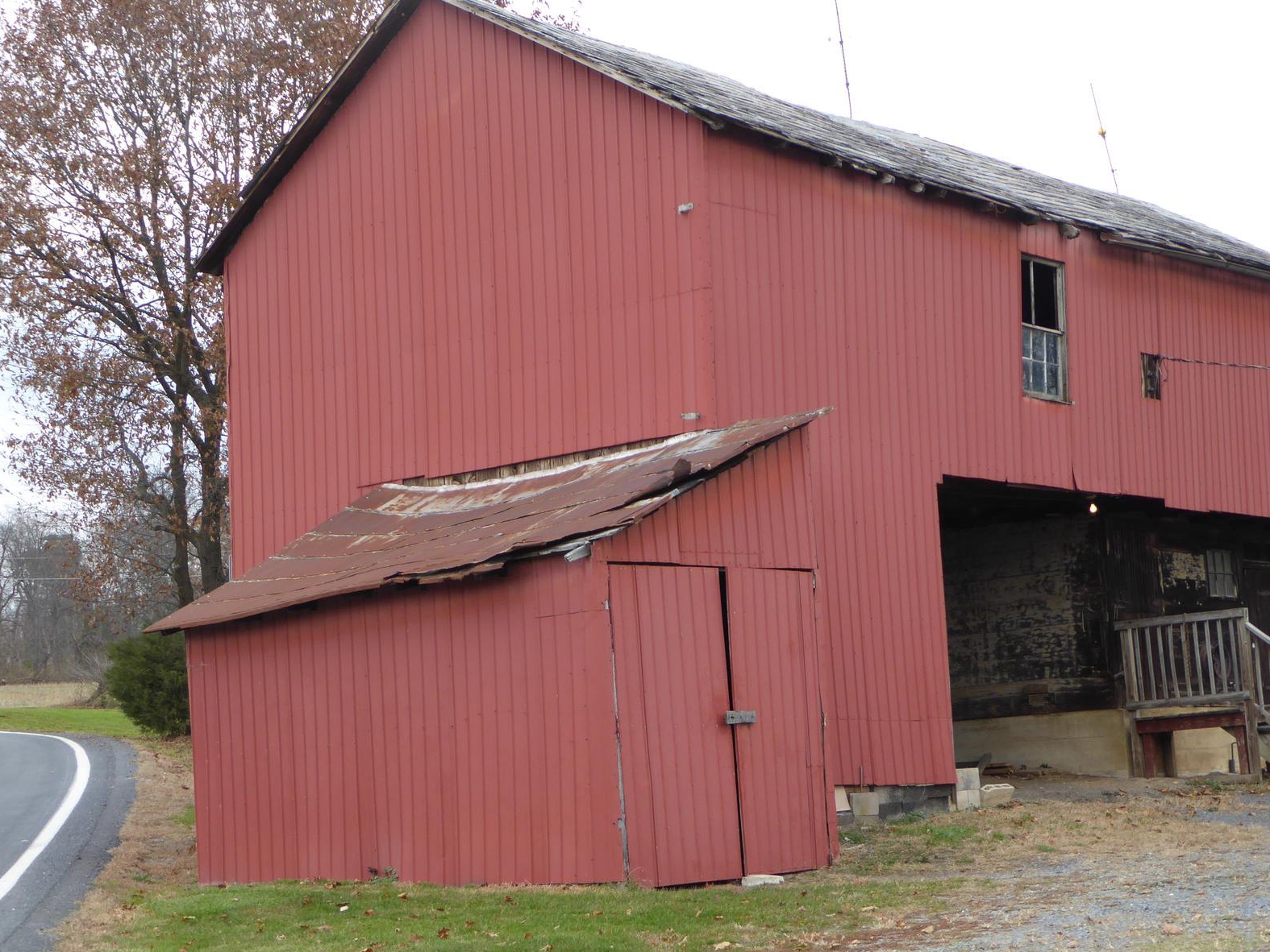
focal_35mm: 65
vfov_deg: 22.5
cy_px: 588
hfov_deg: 29.8
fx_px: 2385
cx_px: 668
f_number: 4.1
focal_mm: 9
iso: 100
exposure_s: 1/125
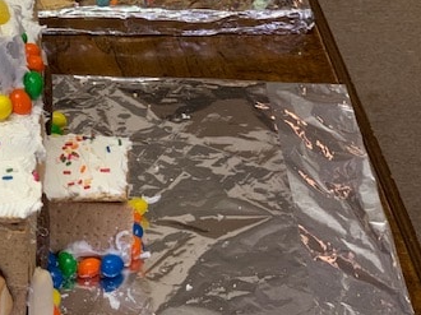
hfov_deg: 19.2
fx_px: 1227
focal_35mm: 101
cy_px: 195
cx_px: 54
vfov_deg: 14.6
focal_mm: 6
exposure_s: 1/60
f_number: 2.4
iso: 200
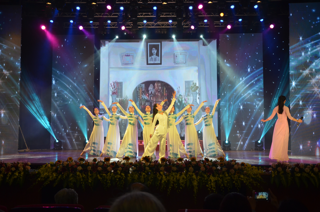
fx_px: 346
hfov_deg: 49.6
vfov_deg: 34.1
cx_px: 160
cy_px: 106
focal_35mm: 39
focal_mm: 26
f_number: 4
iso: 900
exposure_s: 1/100
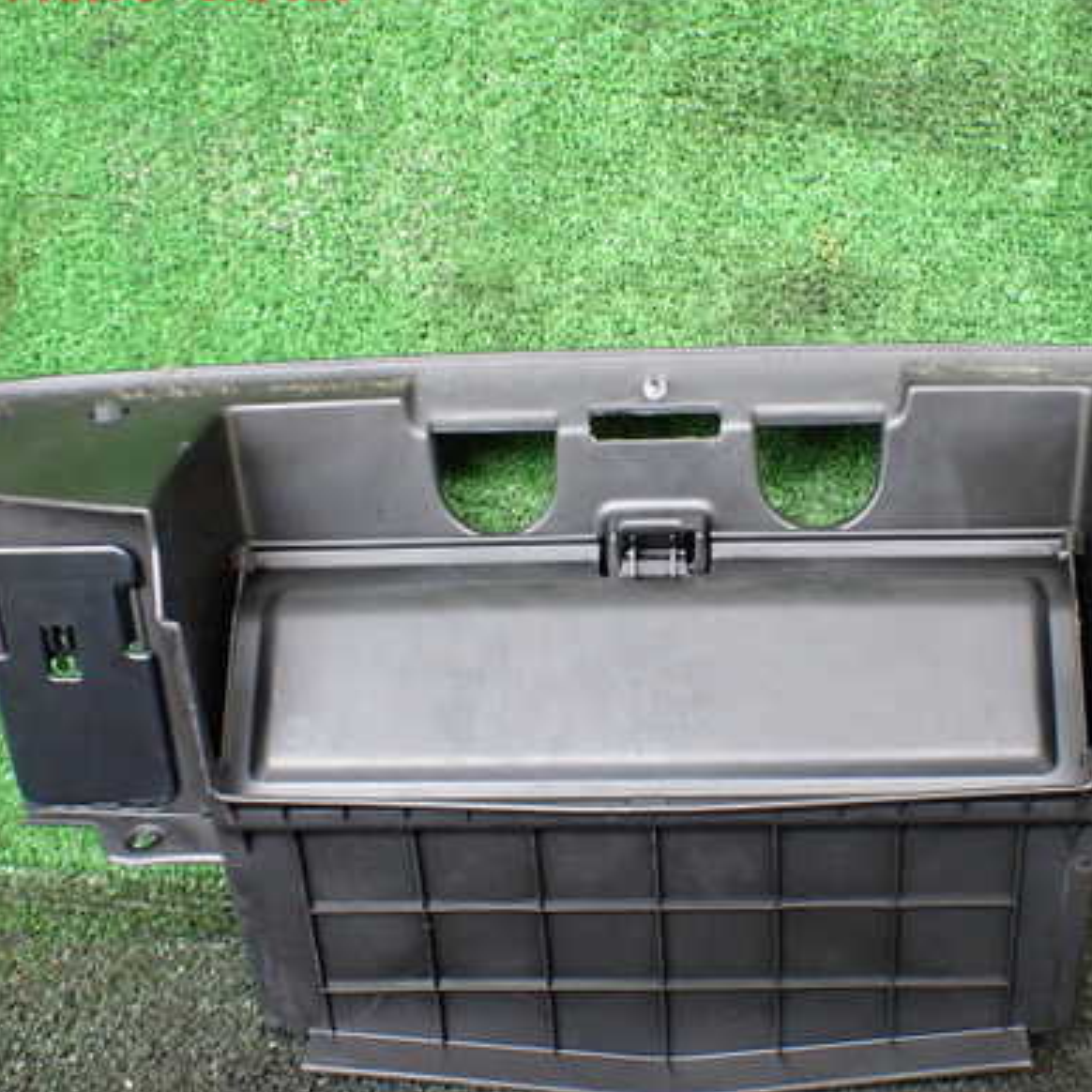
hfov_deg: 40.6
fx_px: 1463
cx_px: 681
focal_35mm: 41
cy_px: 580
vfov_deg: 40.9
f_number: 2.3
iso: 400
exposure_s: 1/125
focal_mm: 5.4
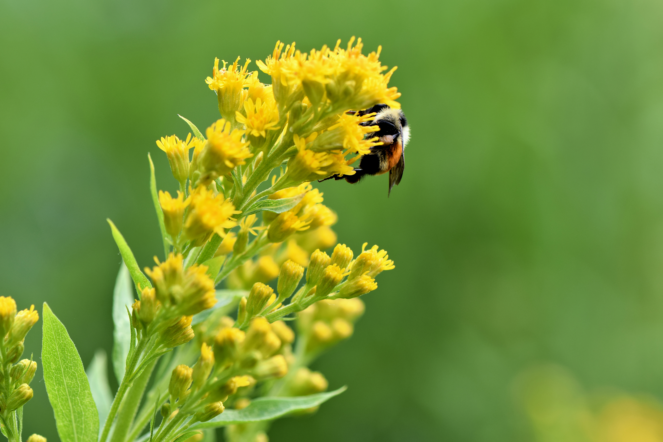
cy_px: 221
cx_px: 332
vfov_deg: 8.7
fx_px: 2900
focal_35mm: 158
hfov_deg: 13.0
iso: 200
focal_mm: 105
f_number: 6.3
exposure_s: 1/320
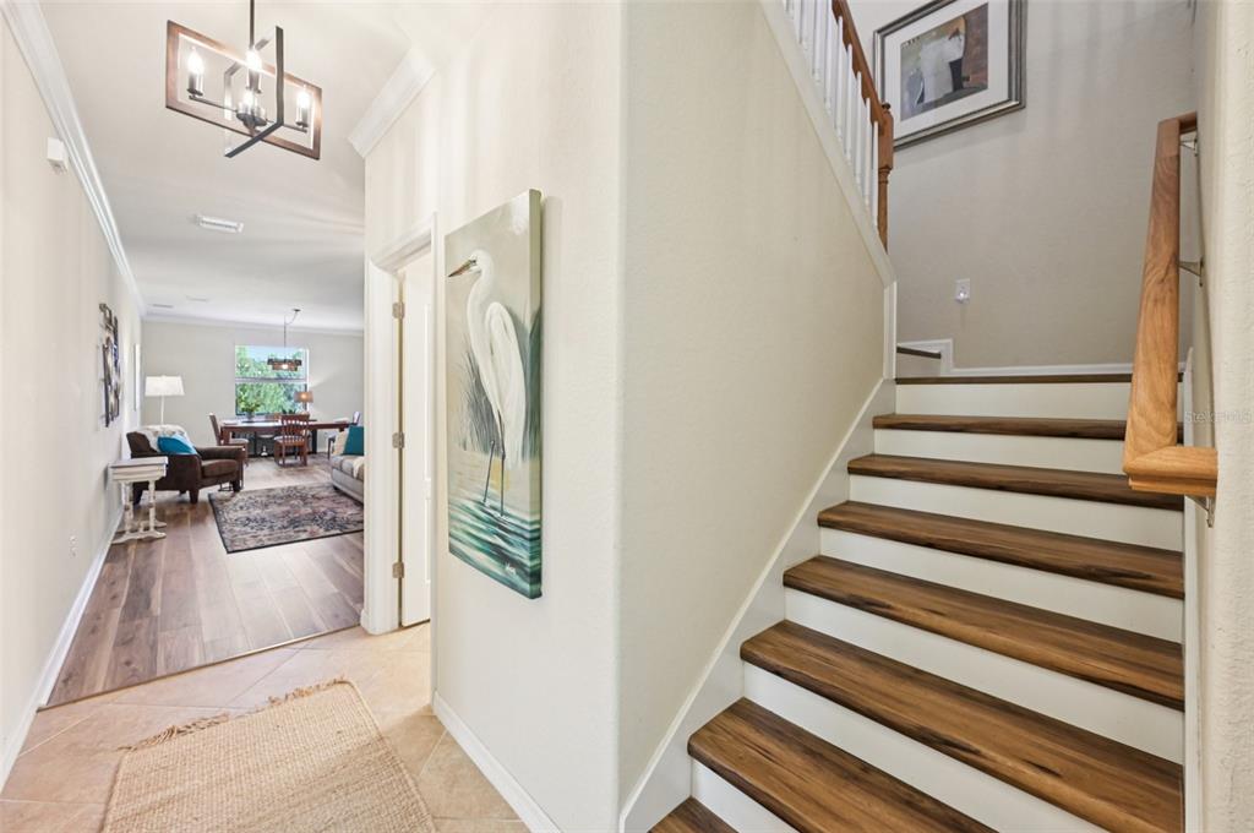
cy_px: 416
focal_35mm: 14
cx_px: 627
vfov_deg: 81.1
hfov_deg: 104.3
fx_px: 487
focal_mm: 14
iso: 400
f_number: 8
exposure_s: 1/13
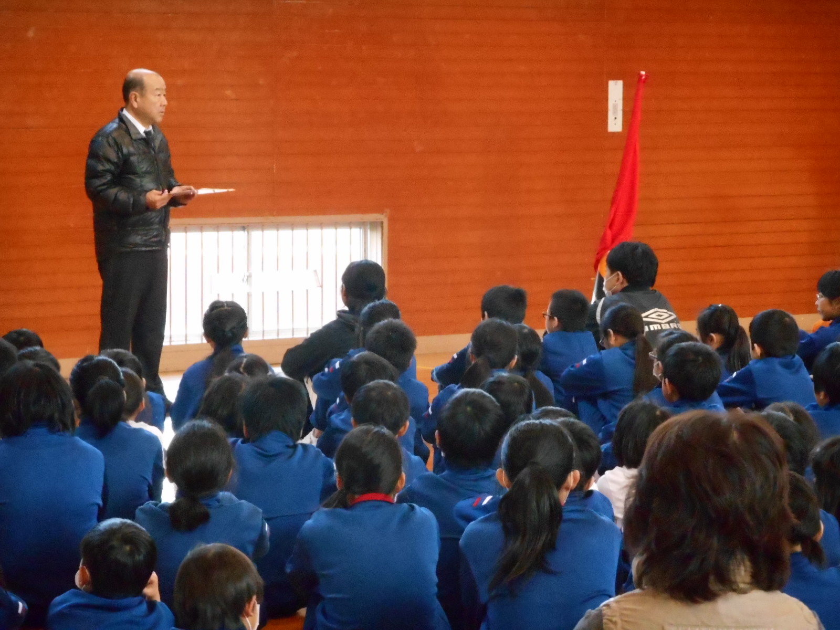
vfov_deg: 10.7
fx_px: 3349
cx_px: 420
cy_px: 315
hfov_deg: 14.3
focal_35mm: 138
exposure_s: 1/60
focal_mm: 24.7
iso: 1600
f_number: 5.7
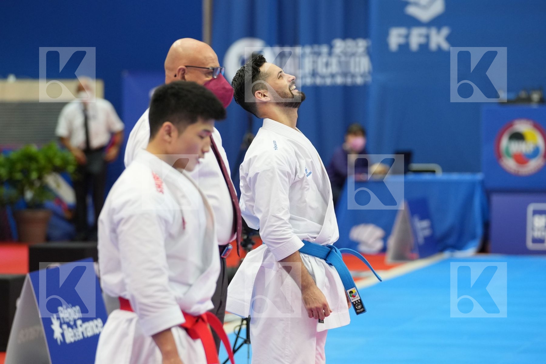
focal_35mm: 196
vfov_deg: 7.0
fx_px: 2972
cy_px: 182
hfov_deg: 10.5
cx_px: 273
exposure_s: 1/500
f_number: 2.8
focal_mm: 131
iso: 1600
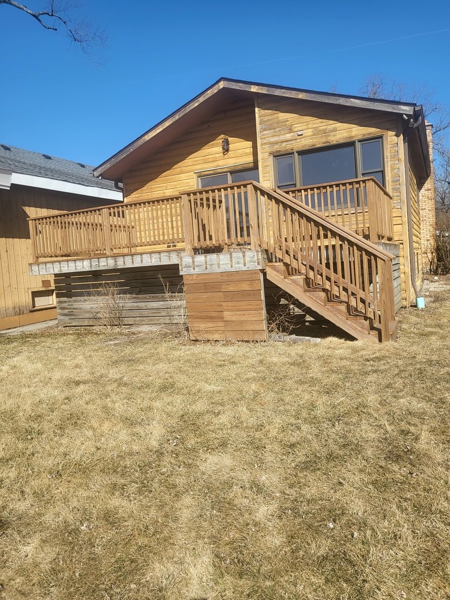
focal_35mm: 26
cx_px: 225
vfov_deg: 67.3
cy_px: 300
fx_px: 451
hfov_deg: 53.1
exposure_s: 1/2308
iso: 50
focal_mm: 4.25
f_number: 1.8
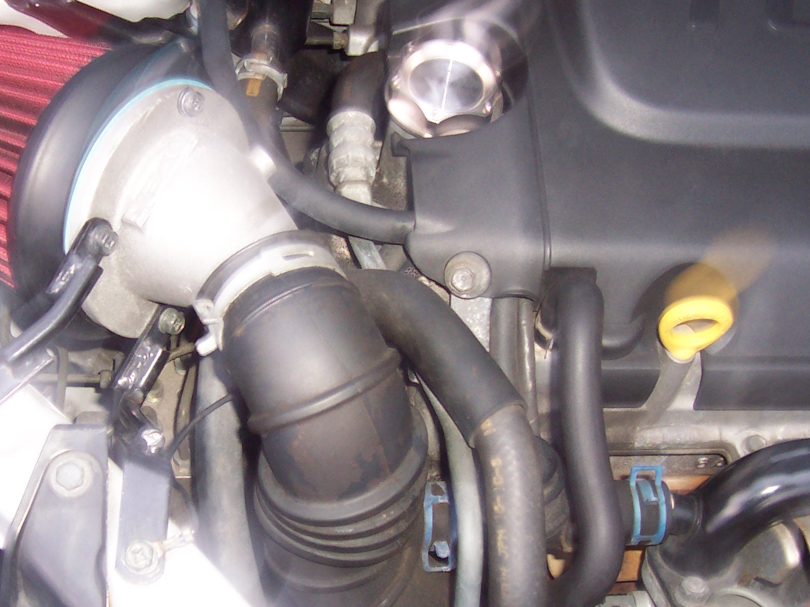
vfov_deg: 28.6
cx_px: 301
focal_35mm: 51
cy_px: 313
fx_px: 1194
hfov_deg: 37.3
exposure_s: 1/2
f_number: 2.8
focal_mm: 5.6
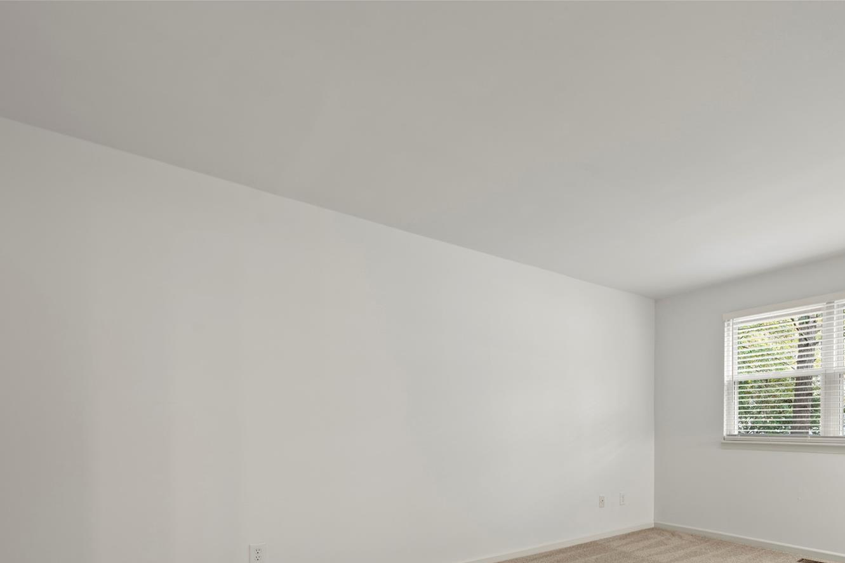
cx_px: 559
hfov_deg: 81.4
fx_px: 469
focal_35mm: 20
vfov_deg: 58.2
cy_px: 433
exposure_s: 6
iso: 100
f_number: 8
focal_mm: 13
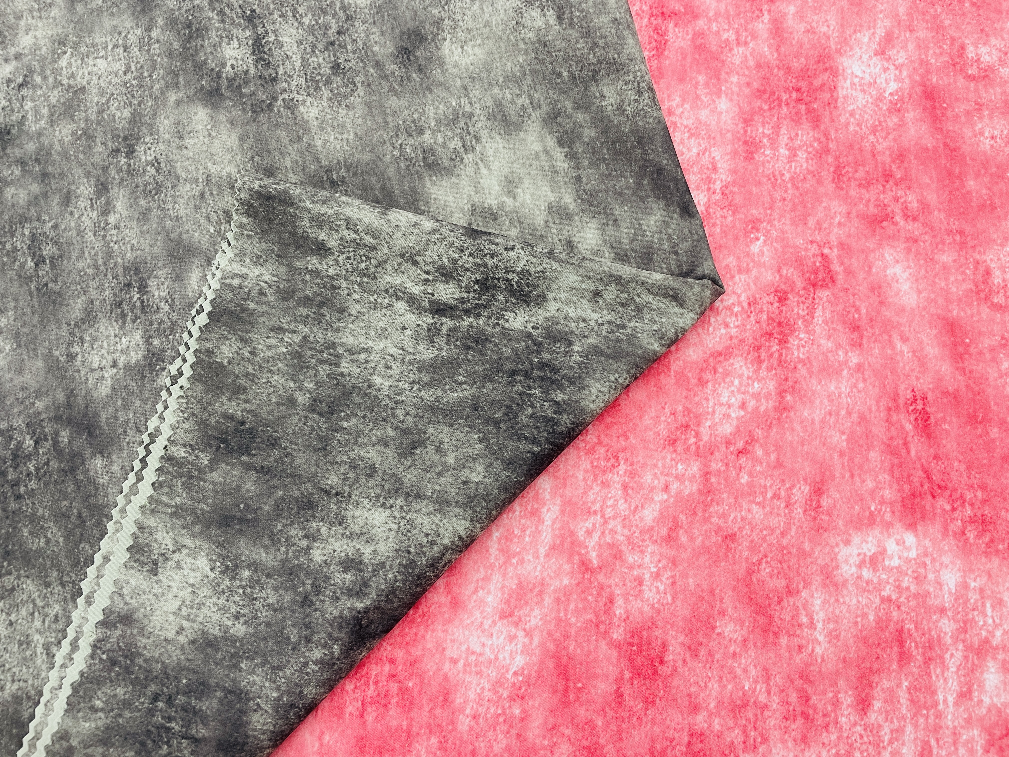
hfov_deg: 67.3
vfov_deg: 53.1
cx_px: 504
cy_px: 378
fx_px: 758
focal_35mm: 26
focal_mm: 4.2
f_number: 1.6
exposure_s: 1/50
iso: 64
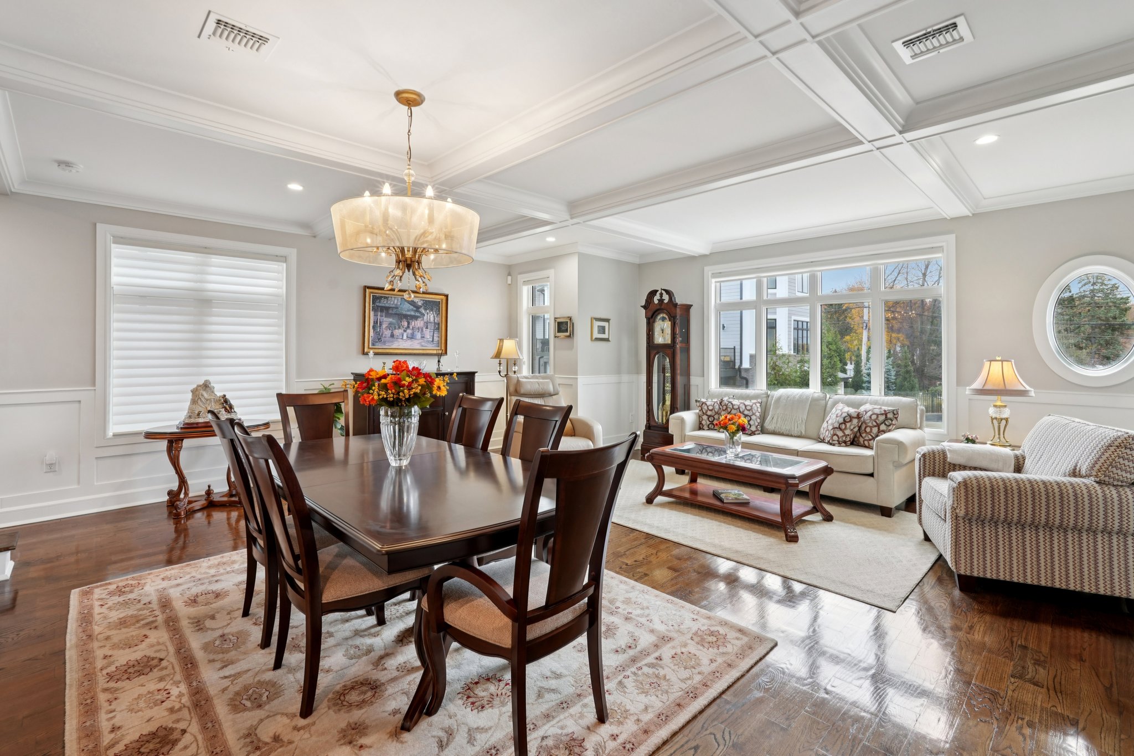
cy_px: 378
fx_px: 504
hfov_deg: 96.7
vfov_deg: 73.7
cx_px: 567
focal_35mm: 16
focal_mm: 16
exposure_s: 1/15
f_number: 8
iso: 400
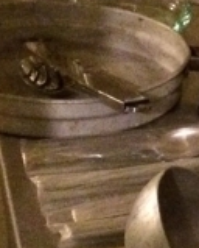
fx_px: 1041
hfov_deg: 10.0
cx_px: 423
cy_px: 164
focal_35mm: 142
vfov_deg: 13.5
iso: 1250
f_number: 2.2
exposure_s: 1/15
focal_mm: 4.15
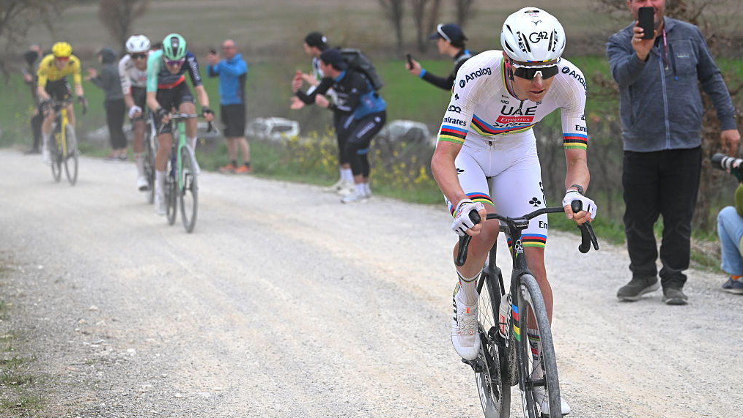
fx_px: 2187
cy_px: 179
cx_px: 373
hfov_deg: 19.3
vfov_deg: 10.9
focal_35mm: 111
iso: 400
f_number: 3.2
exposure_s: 1/1600
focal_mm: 70
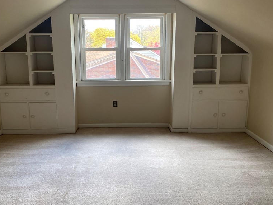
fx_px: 276
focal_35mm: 35
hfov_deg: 52.5
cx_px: 122
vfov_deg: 40.7
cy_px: 96
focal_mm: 4.25
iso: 64
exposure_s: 1/60
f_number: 1.8
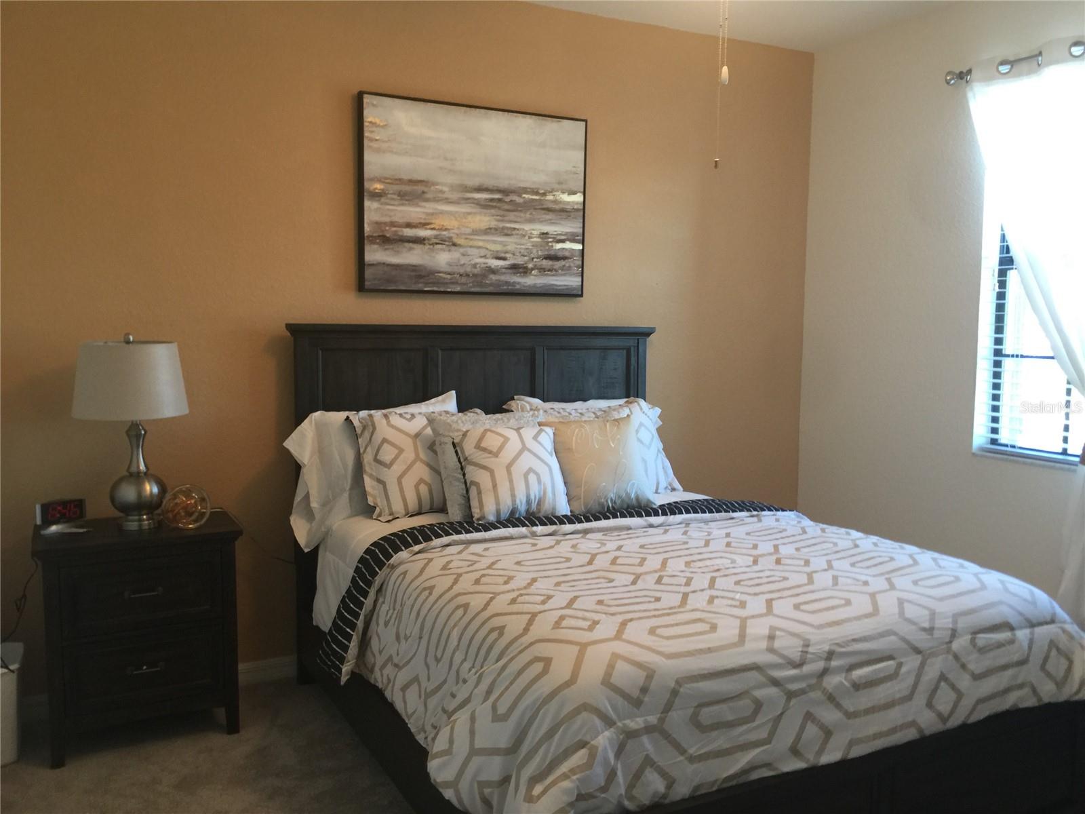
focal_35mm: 29
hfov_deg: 61.7
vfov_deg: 48.2
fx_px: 909
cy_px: 407
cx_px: 542
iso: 40
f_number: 2.2
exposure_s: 1/15
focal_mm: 4.15
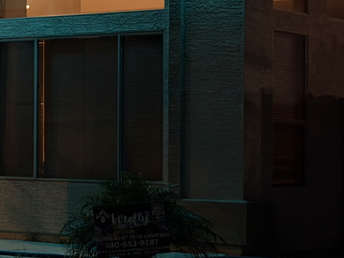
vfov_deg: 10.1
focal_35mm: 146
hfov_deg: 12.9
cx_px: -146
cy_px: 80
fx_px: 1451
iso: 1000
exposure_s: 1/20
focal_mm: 6.76
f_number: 1.78
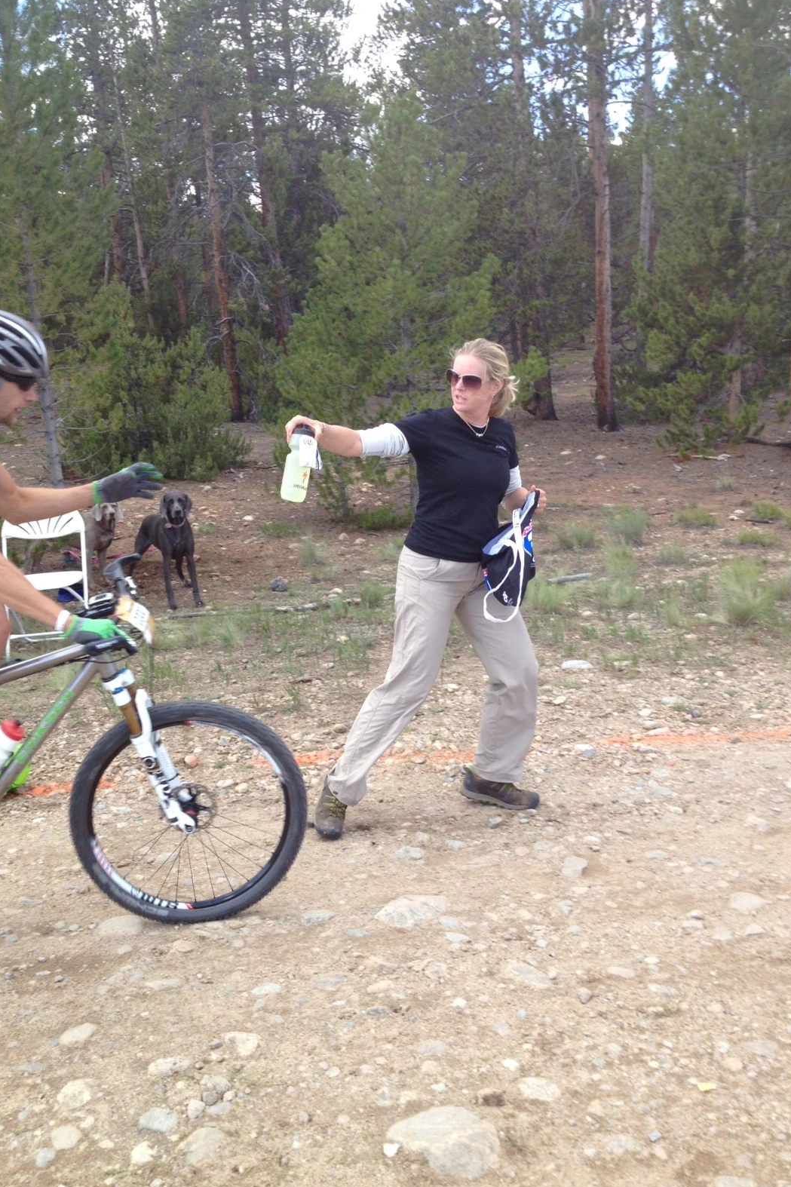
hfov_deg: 35.9
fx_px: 1220
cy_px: 587
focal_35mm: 37
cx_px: 366
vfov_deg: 51.9
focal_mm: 4.28
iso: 50
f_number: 2.4
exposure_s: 1/315
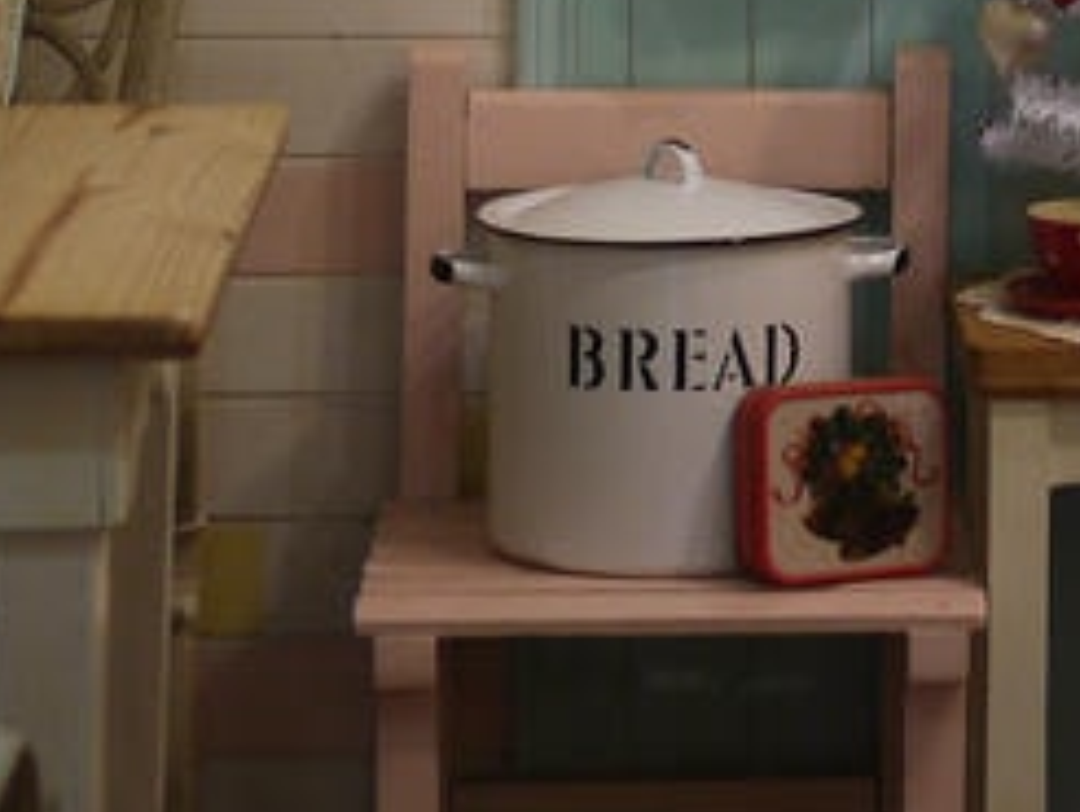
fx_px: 6090
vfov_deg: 7.3
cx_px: 1238
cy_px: -830
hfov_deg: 10.0
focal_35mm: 195
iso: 250
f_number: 1.7
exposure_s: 1/60
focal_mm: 20
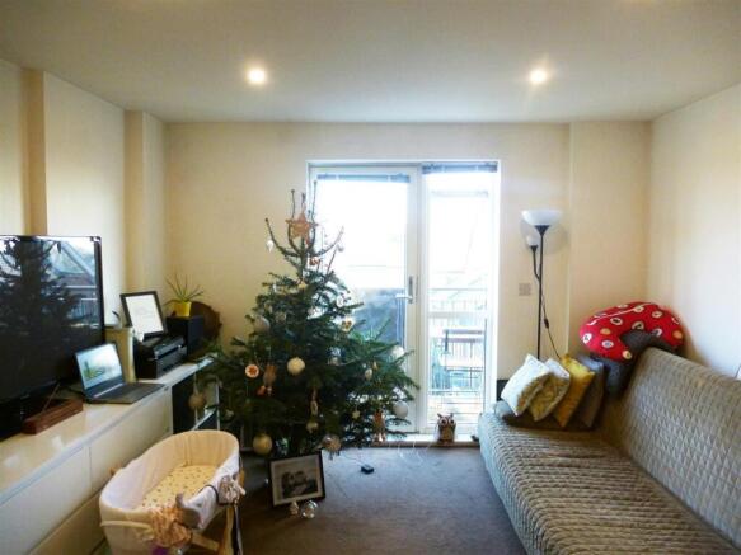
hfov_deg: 71.6
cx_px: 370
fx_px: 514
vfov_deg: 56.8
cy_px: 278
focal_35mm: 24
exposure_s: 1/60
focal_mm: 4.3
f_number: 3.3
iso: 250
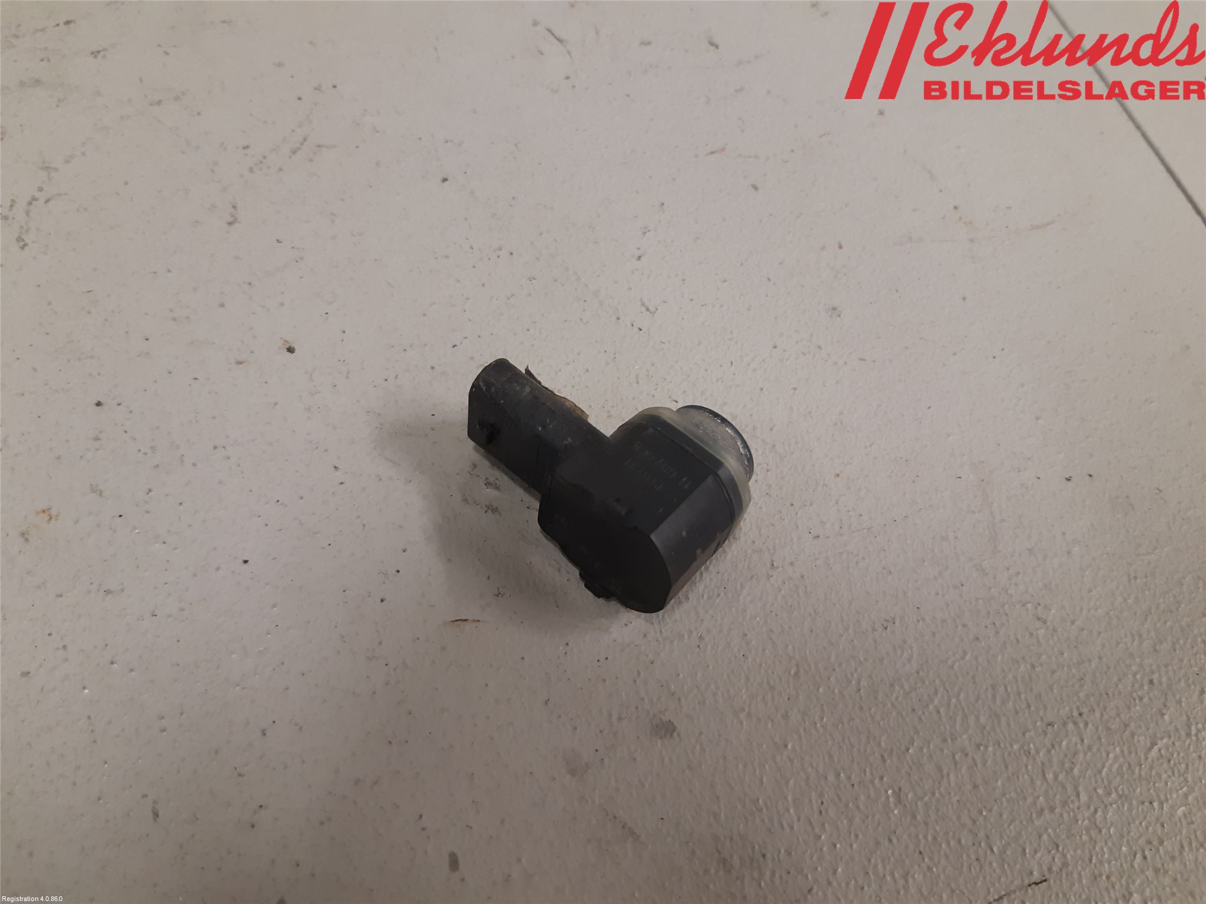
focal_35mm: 26
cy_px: 452
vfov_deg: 53.1
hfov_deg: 67.3
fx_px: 906
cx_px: 603
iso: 125
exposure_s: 1/50
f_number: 1.7
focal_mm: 3.93
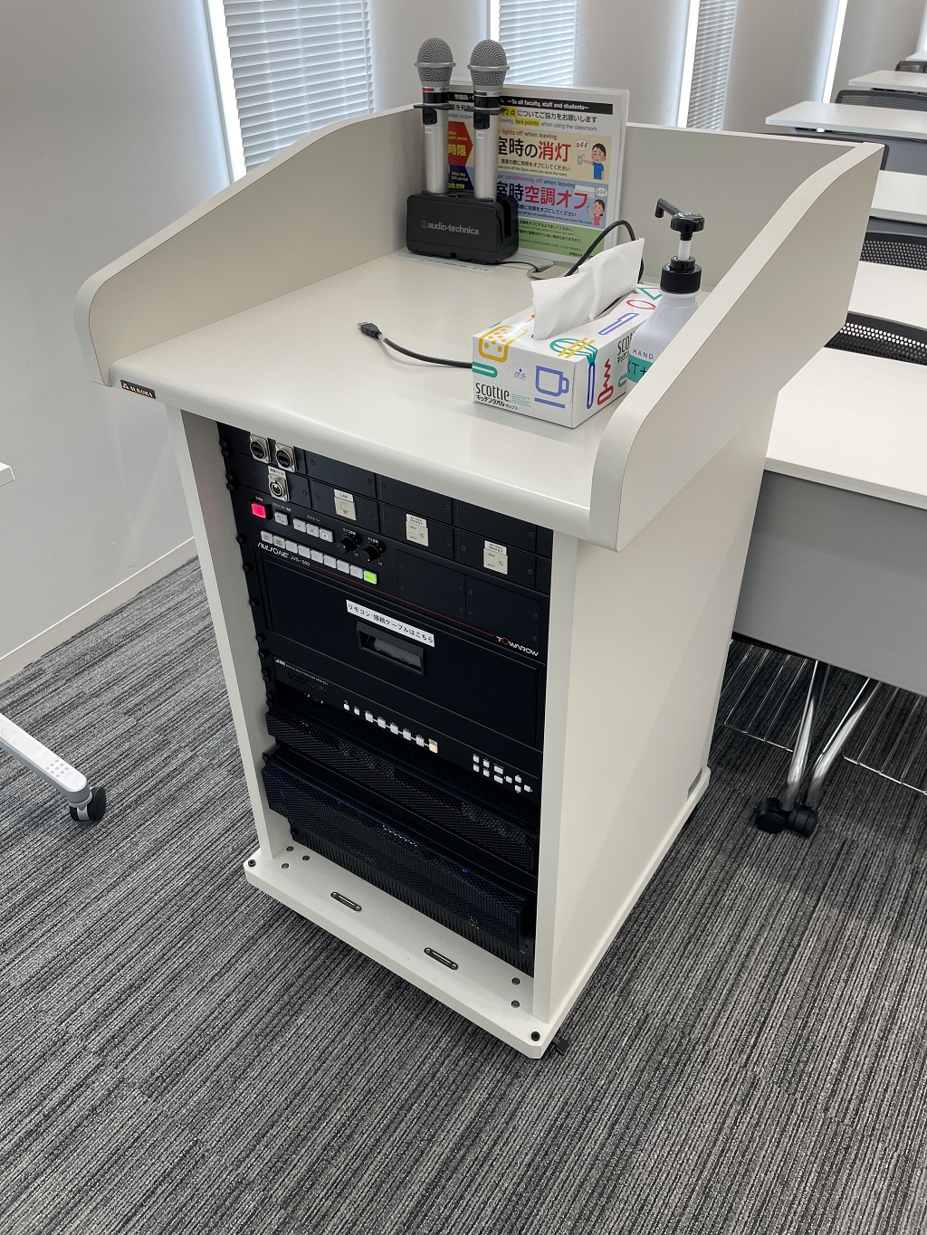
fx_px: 928
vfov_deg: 67.3
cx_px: 464
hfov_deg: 53.1
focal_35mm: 26
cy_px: 618
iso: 40
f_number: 1.6
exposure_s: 1/100
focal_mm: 4.2
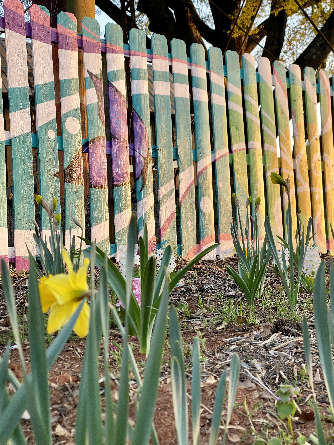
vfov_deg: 36.8
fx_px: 669
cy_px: 222
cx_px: 167
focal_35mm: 52
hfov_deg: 28.0
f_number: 2
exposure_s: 1/124
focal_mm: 6
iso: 20
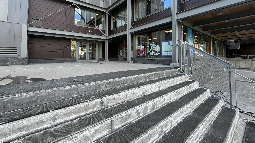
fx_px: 108
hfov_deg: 99.3
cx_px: 133
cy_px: 53
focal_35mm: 16
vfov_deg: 66.0
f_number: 2.2
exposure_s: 1/140
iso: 40
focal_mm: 2.22
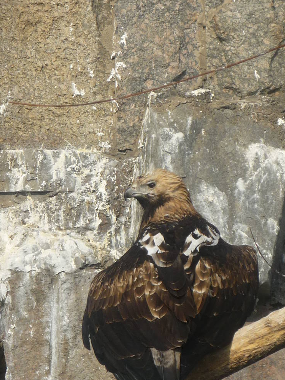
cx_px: 158
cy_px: 275
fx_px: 2251
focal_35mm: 205
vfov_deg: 9.6
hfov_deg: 7.2
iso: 100
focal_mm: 16.5
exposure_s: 1/500
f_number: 5.1
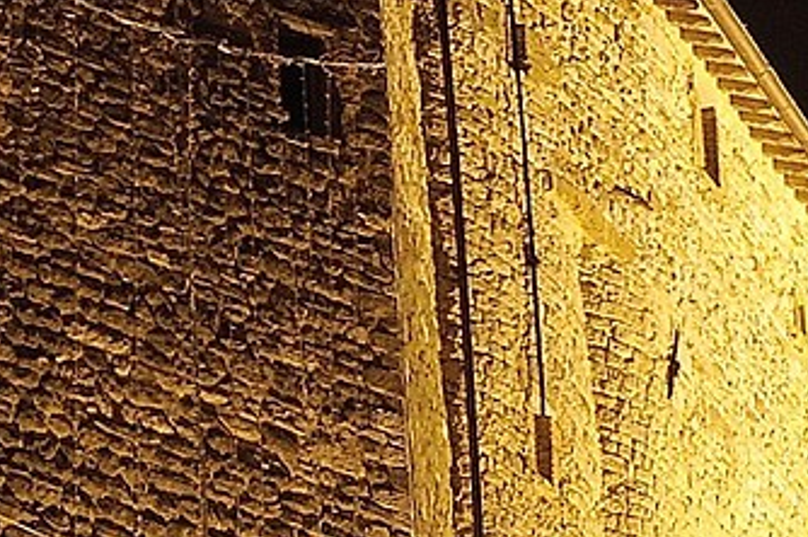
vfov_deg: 5.5
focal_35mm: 248
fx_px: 5551
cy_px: 584
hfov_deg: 8.3
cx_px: 116
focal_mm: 23
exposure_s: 10
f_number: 7.1
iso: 200
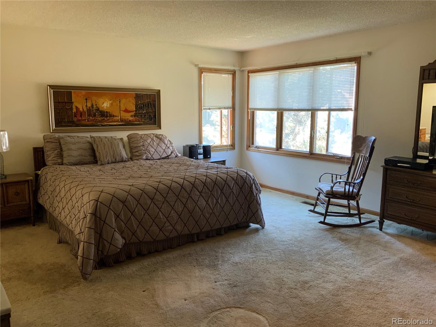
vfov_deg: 48.2
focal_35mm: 29
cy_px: 164
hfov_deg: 61.7
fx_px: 365
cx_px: 218
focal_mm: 3
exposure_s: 1/60
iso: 125
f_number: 1.8
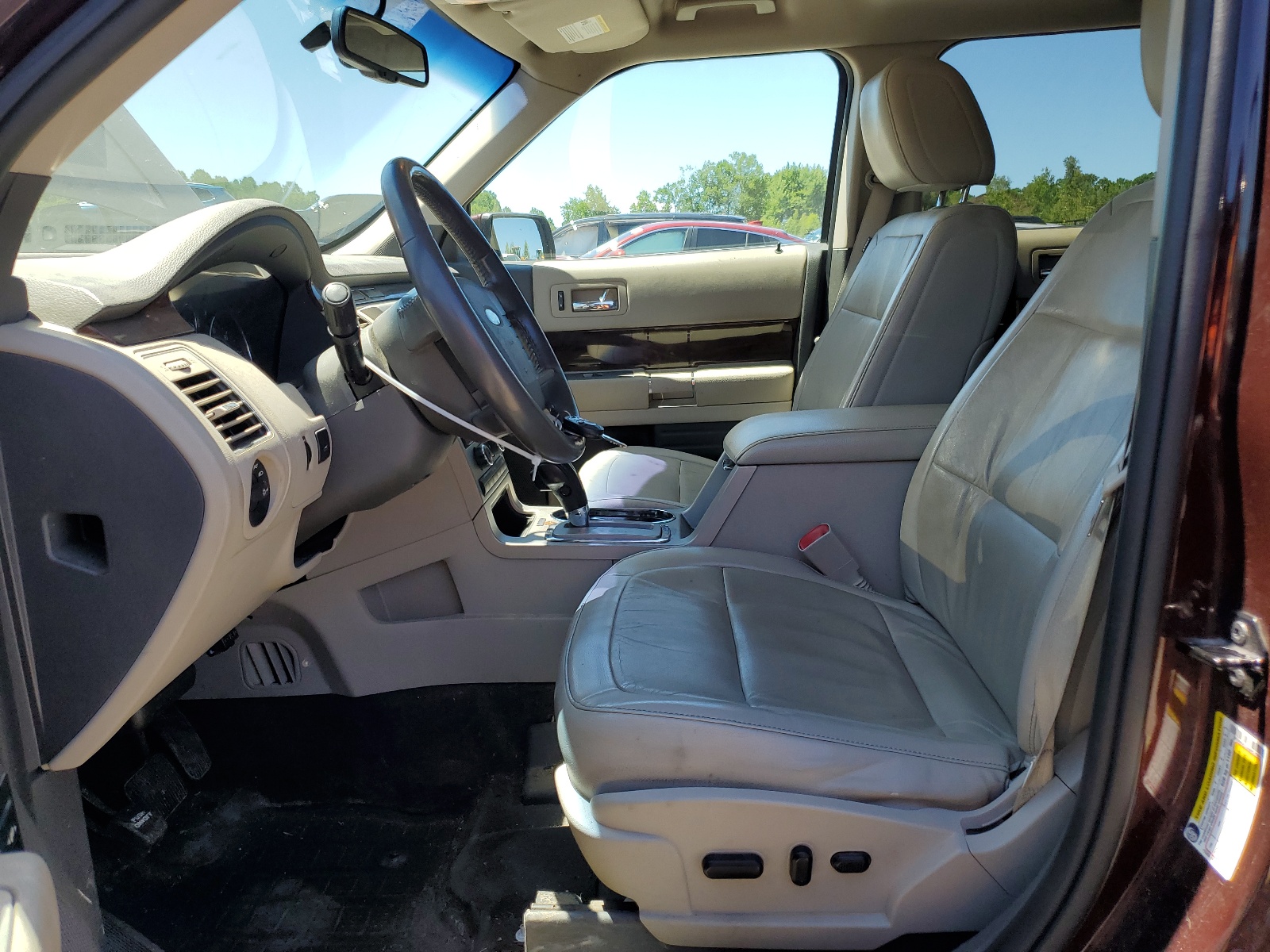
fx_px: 954
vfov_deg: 53.1
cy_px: 476
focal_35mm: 26
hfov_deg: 67.3
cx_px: 635
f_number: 1.5
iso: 50
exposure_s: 1/769
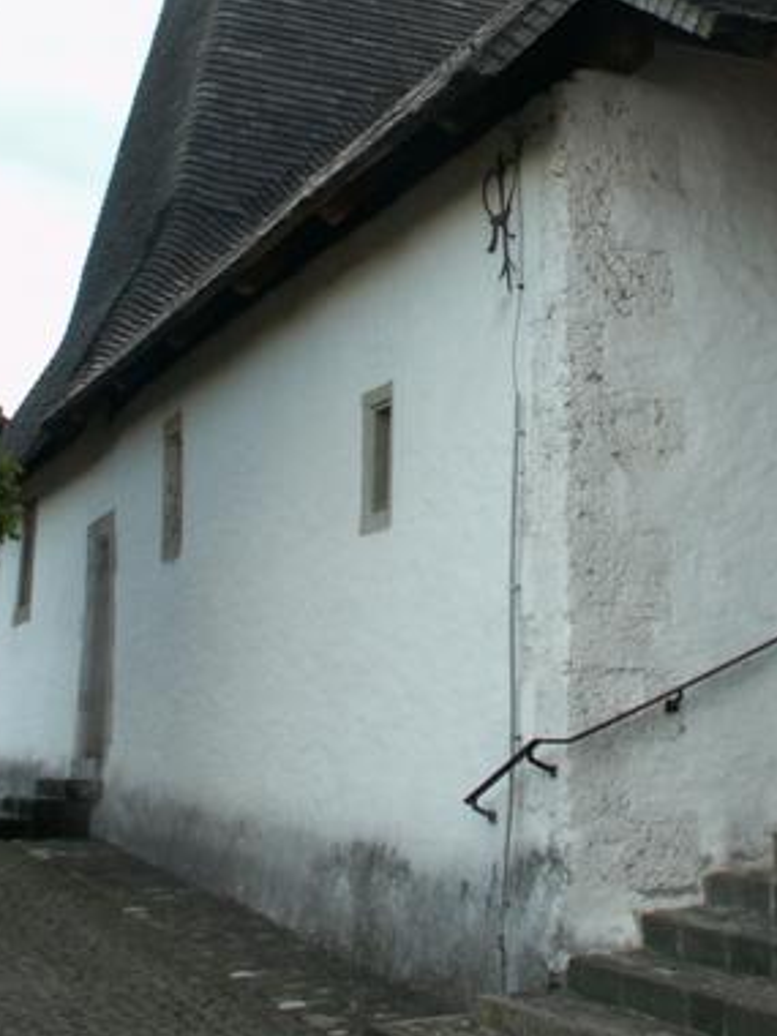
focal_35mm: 59
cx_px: 523
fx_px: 1766
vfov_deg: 31.6
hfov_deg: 24.7
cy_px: 166
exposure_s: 1/40
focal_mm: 5.86
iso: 50
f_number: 3.2
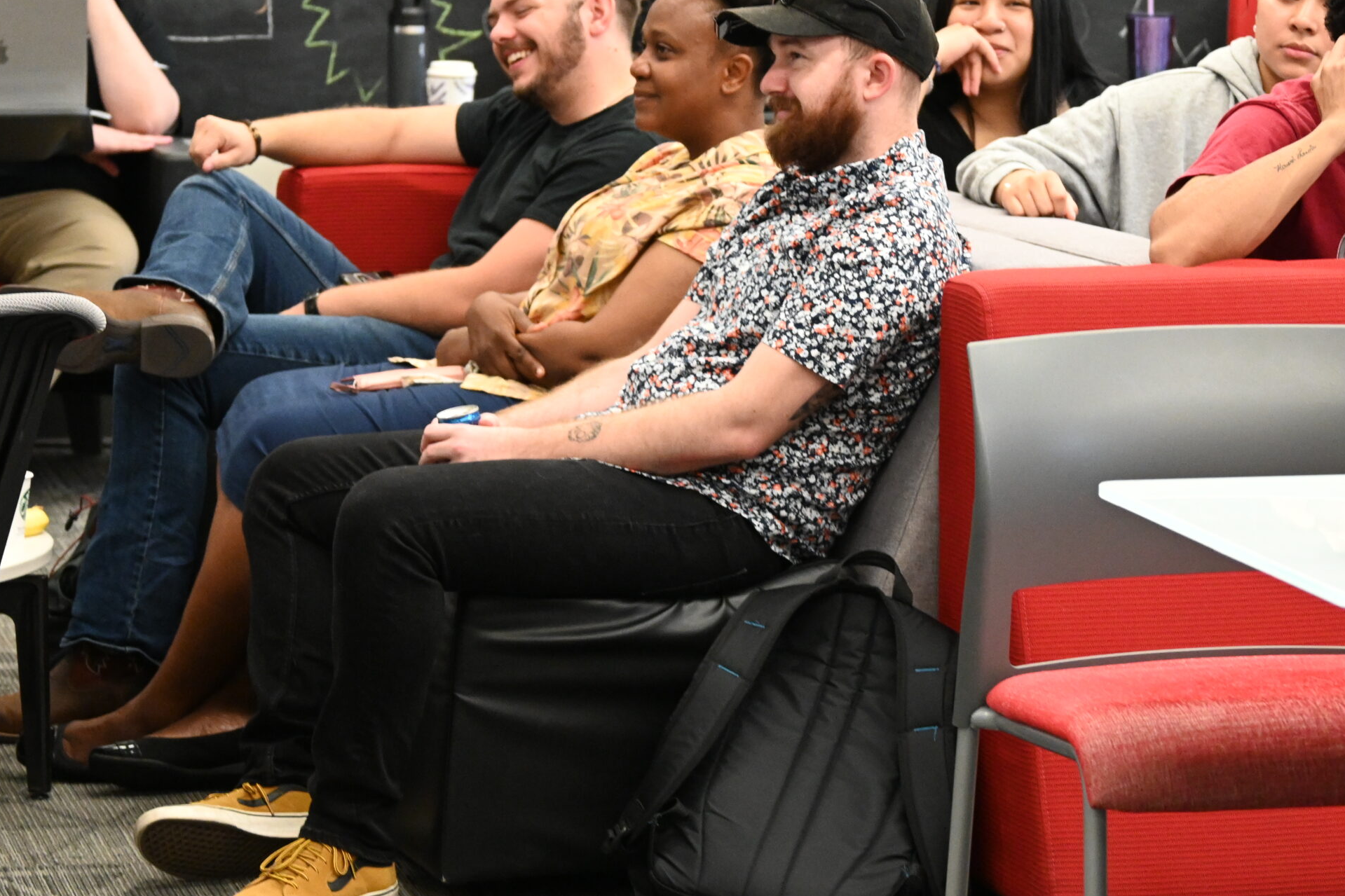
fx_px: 6126
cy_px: 309
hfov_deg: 12.5
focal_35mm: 164
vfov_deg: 8.4
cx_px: 764
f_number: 5
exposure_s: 1/125
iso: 3600
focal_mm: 82
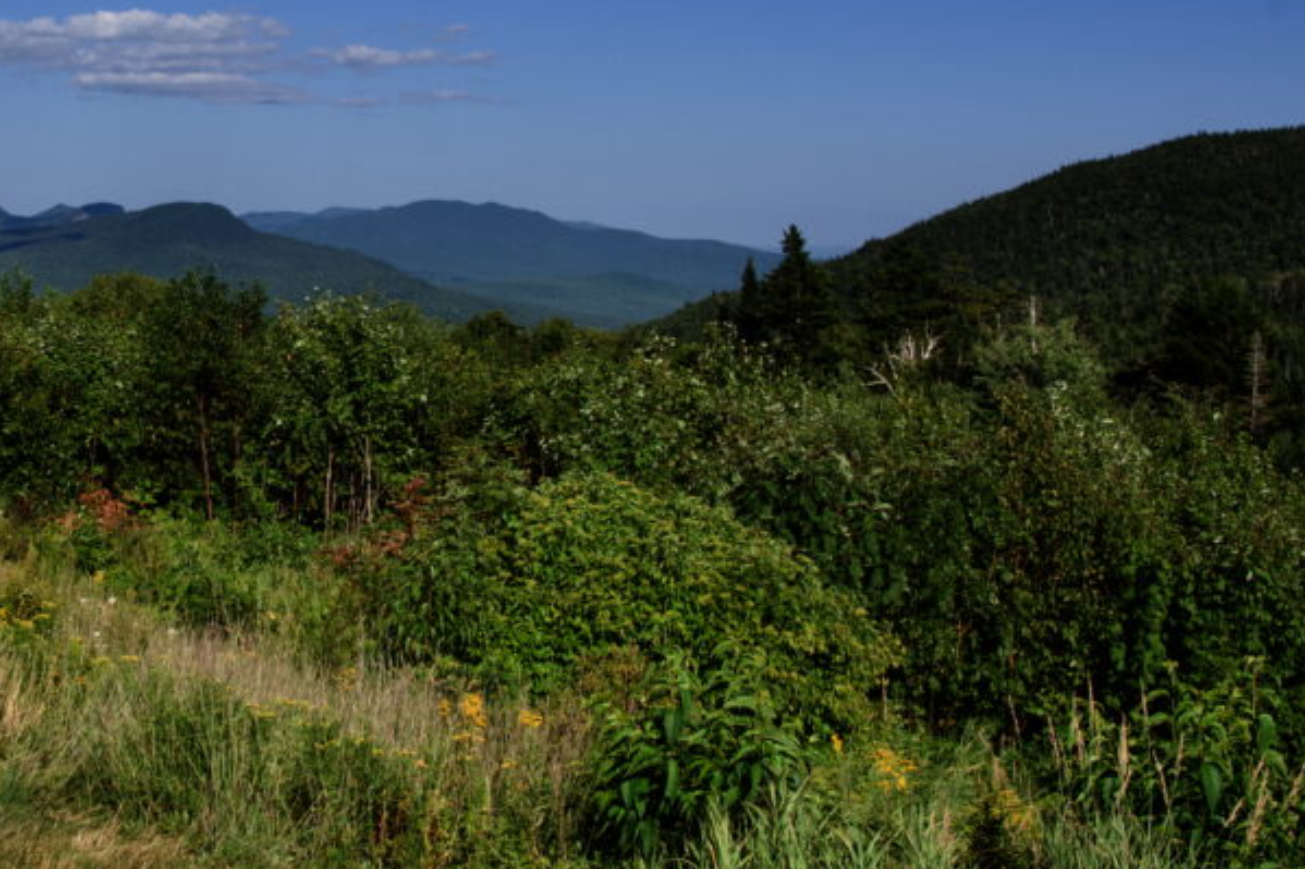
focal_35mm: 53
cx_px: 329
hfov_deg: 36.7
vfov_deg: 25.1
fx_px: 1921
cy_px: 180
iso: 320
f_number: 10
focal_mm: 21
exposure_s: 1/400
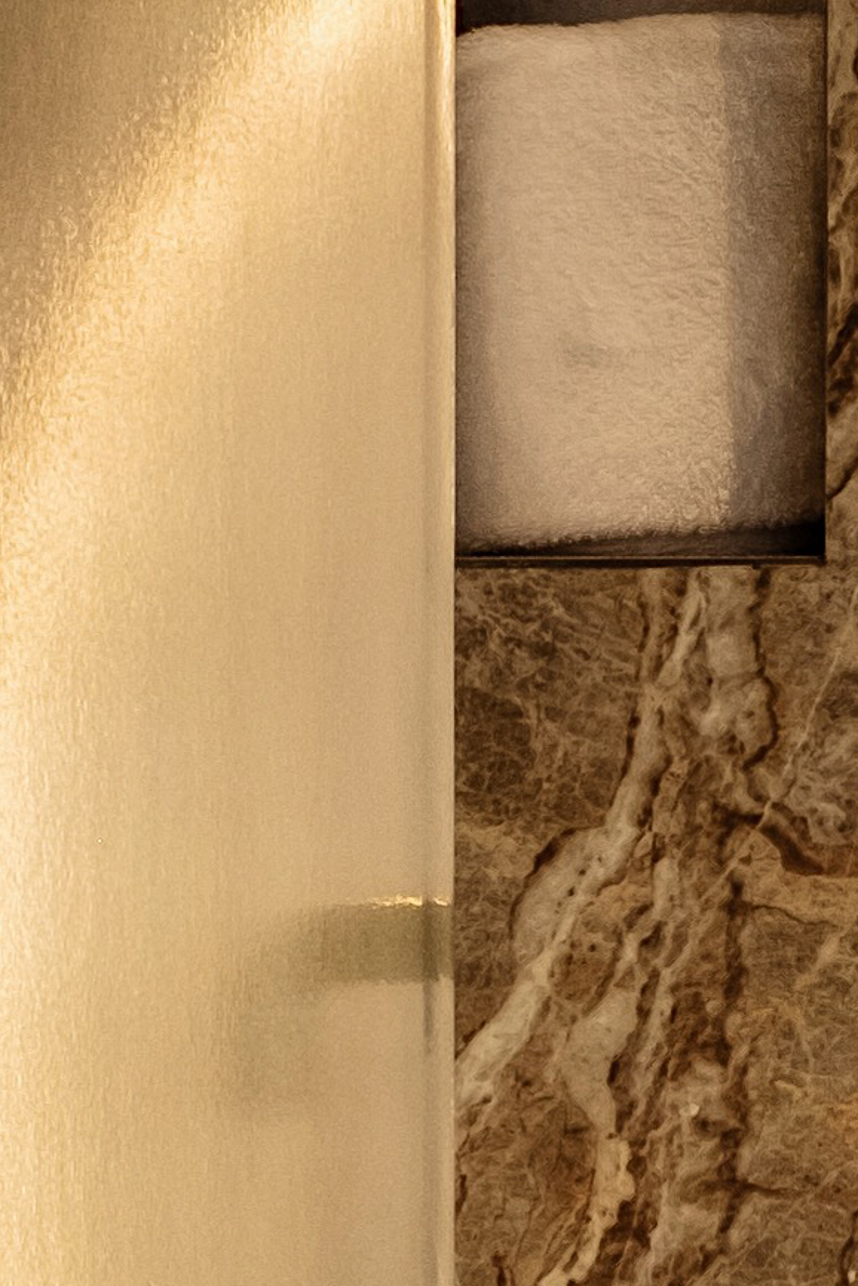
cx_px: 2310
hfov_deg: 5.2
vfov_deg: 8.0
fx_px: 9151
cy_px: 789
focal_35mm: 256
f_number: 10
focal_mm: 24.9
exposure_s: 1/2
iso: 200
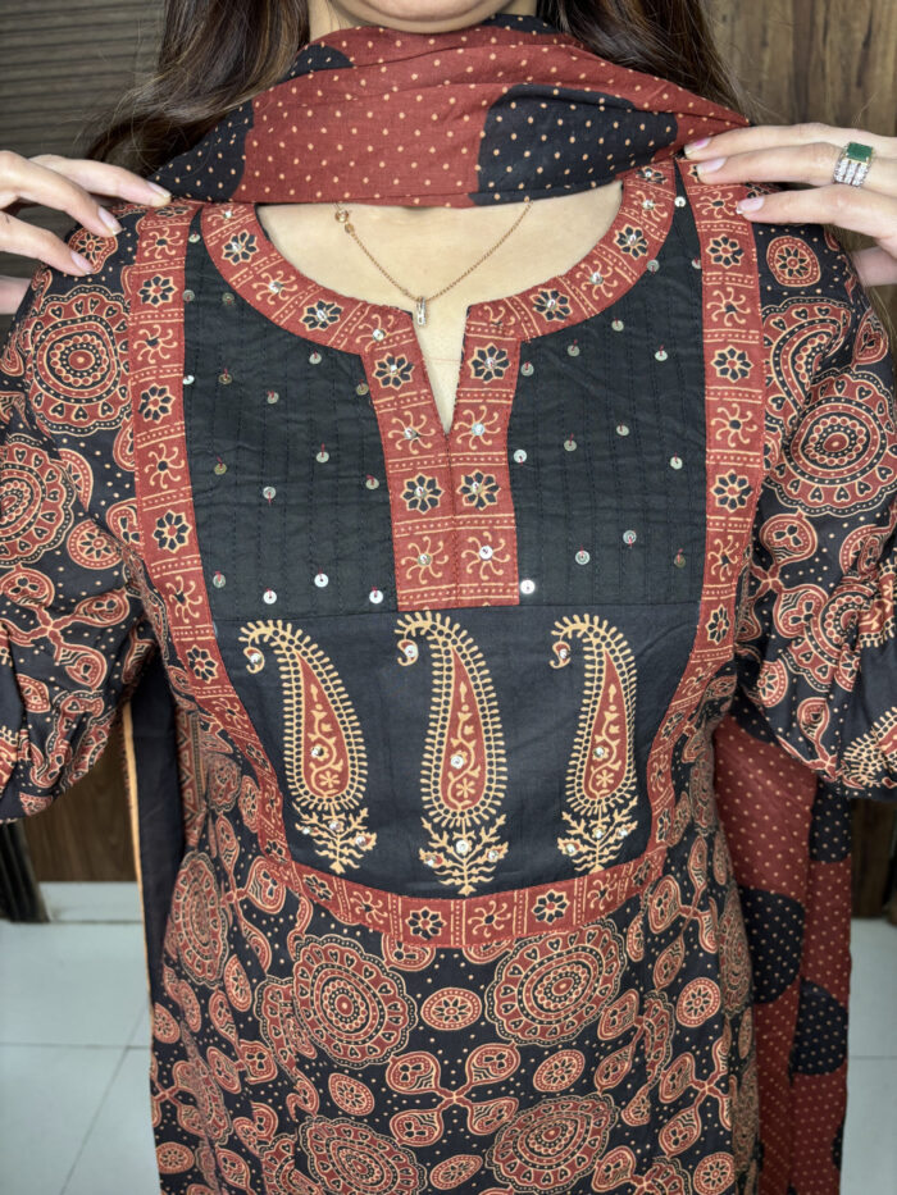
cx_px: 448
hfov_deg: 53.1
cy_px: 598
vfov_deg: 67.3
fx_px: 898
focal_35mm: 26
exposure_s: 1/50
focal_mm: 5.96
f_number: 1.6
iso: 125
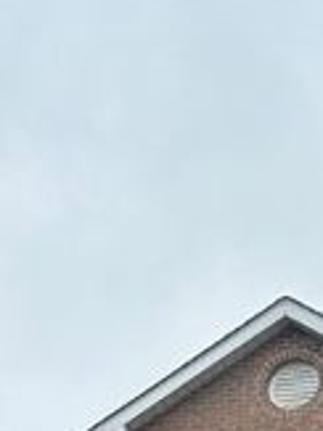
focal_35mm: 98
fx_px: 1221
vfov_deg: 17.1
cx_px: 535
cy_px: 736
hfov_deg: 13.8
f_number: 1.78
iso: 80
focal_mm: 6.86
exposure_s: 1/3247
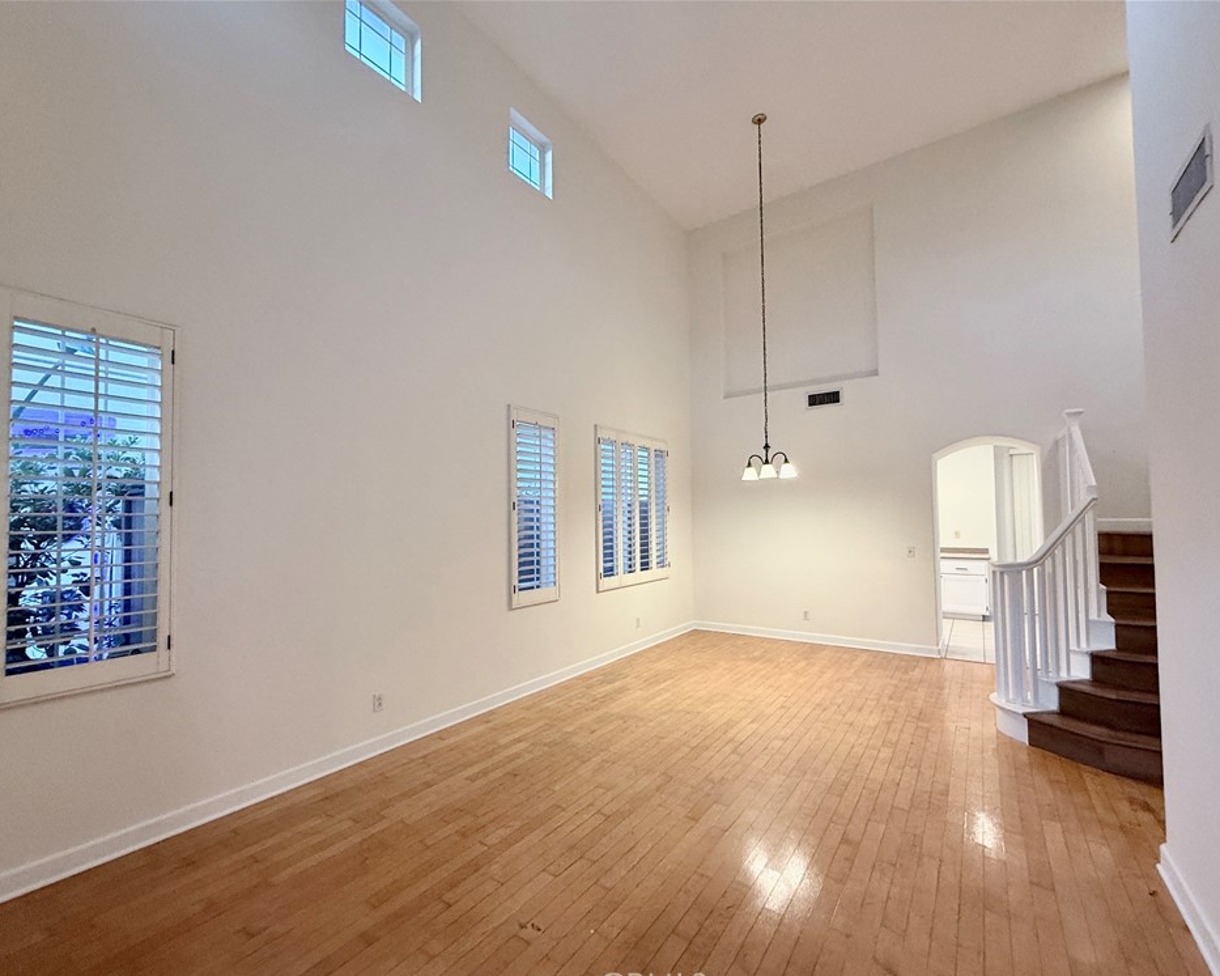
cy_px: 501
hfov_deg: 96.8
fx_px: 541
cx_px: 595
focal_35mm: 15
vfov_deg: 84.0
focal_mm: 2.22
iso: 250
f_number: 2.2
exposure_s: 1/60
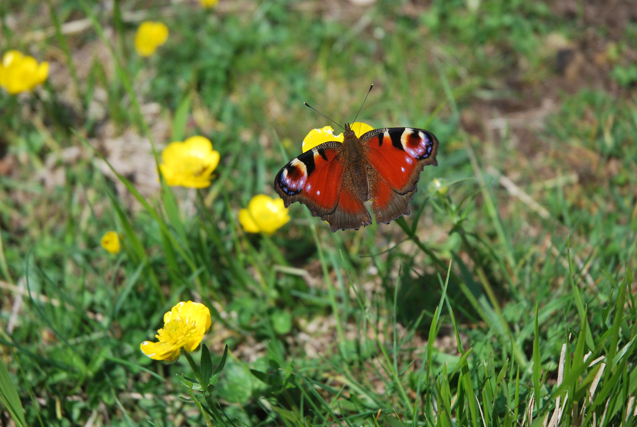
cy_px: 214
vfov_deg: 14.7
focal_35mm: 93
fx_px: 1648
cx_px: 318
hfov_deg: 21.9
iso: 100
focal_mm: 62
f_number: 5.6
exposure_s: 1/500
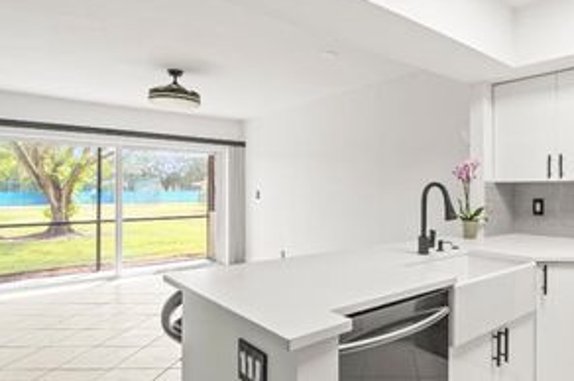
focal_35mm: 24
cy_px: 191
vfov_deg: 53.0
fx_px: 382
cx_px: 393
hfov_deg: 71.1
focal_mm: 14
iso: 400
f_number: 9
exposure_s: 1/6
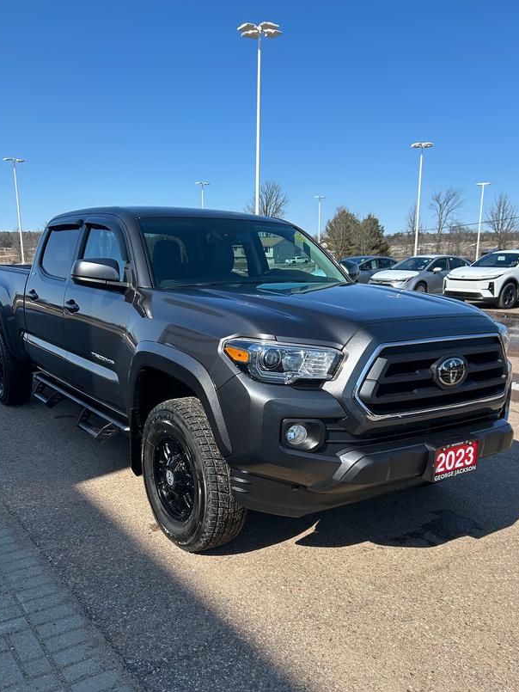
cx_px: 257
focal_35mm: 31
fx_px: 620
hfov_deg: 45.5
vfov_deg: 58.1
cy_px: 398
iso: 50
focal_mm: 5.7
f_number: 1.5
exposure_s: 1/3257
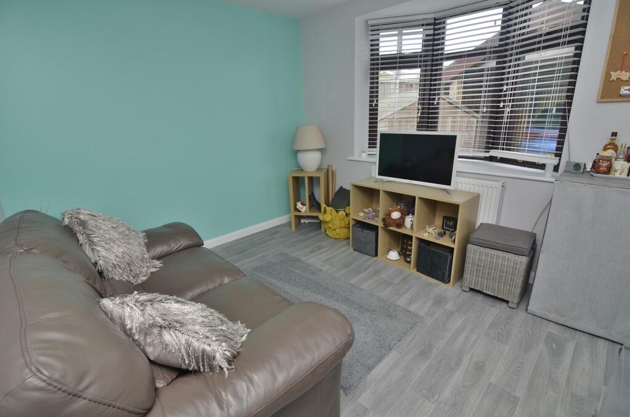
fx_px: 288
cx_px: 315
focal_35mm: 16
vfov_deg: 71.8
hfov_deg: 95.1
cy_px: 208
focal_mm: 11
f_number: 5.6
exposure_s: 1/60
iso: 400
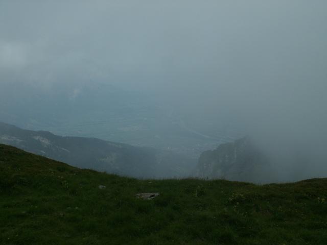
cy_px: 122
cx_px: 164
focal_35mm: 40
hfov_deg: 46.8
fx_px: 378
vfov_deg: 36.0
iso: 50
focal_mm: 6.59
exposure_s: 1/250
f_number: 8
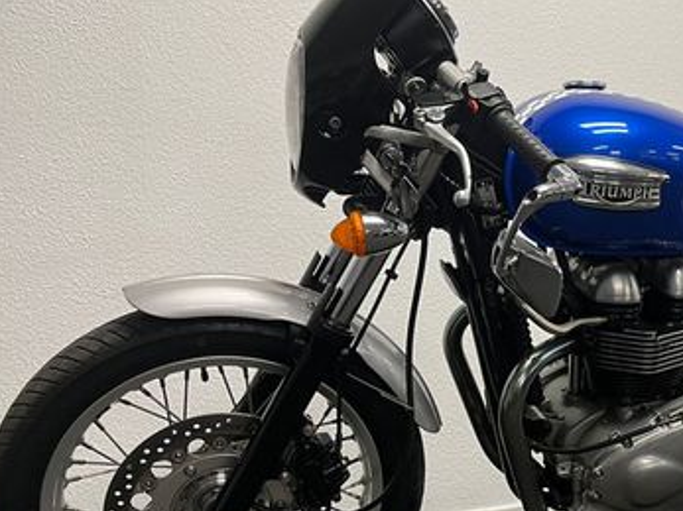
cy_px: 311
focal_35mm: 48
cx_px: 581
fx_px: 947
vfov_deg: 30.2
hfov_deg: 37.7
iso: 80
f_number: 1.6
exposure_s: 1/50
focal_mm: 5.1
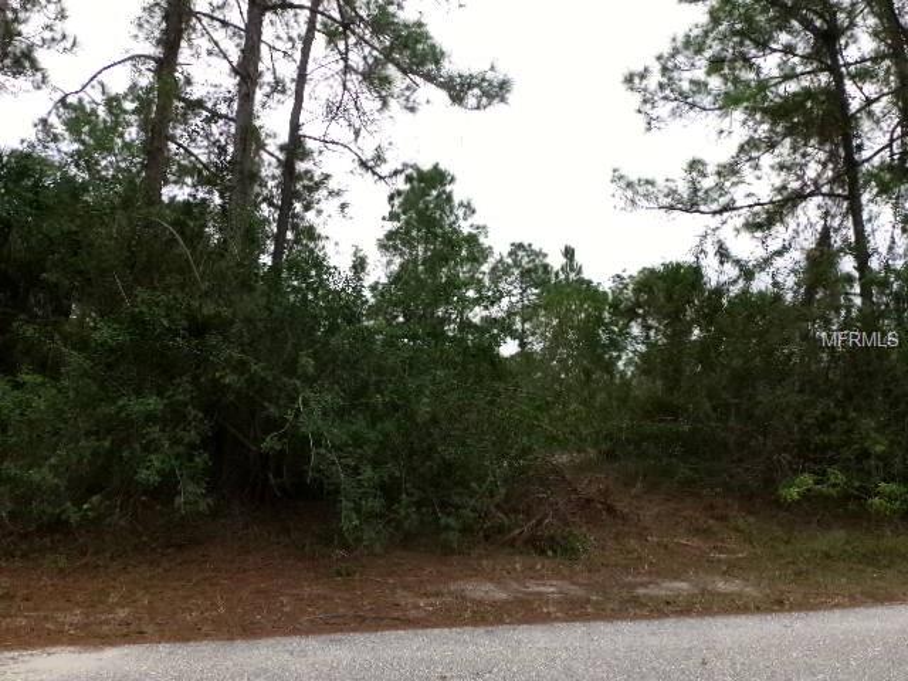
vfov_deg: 53.1
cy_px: 340
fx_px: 682
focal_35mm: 26
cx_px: 454
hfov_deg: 67.3
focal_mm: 4.7
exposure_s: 1/140
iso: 200
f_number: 7.52
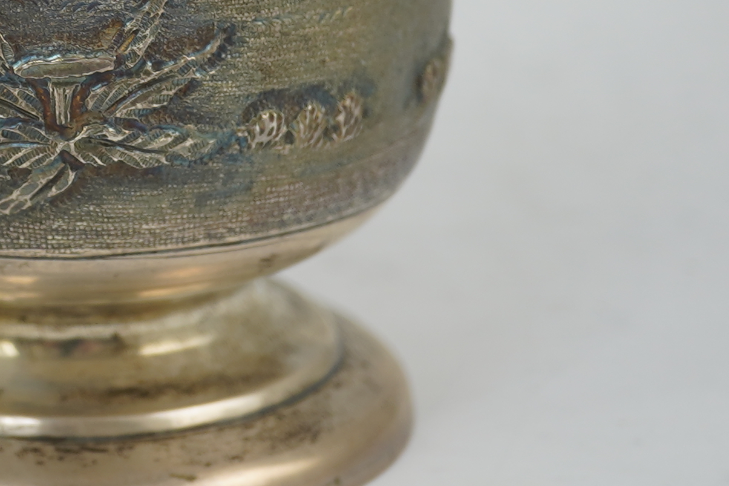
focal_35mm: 147
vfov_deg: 9.2
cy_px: -116
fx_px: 2976
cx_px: -54
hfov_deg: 13.7
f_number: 4
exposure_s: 1/60
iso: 160
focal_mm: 30
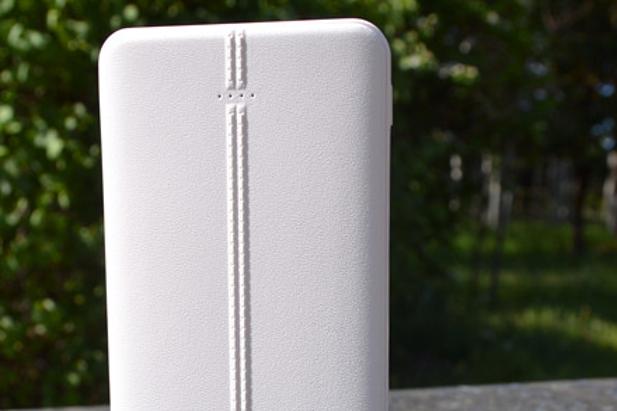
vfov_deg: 22.5
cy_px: 292
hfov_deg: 33.4
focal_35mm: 60
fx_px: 1028
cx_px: 269
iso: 100
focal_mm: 22
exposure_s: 1/200
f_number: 7.1
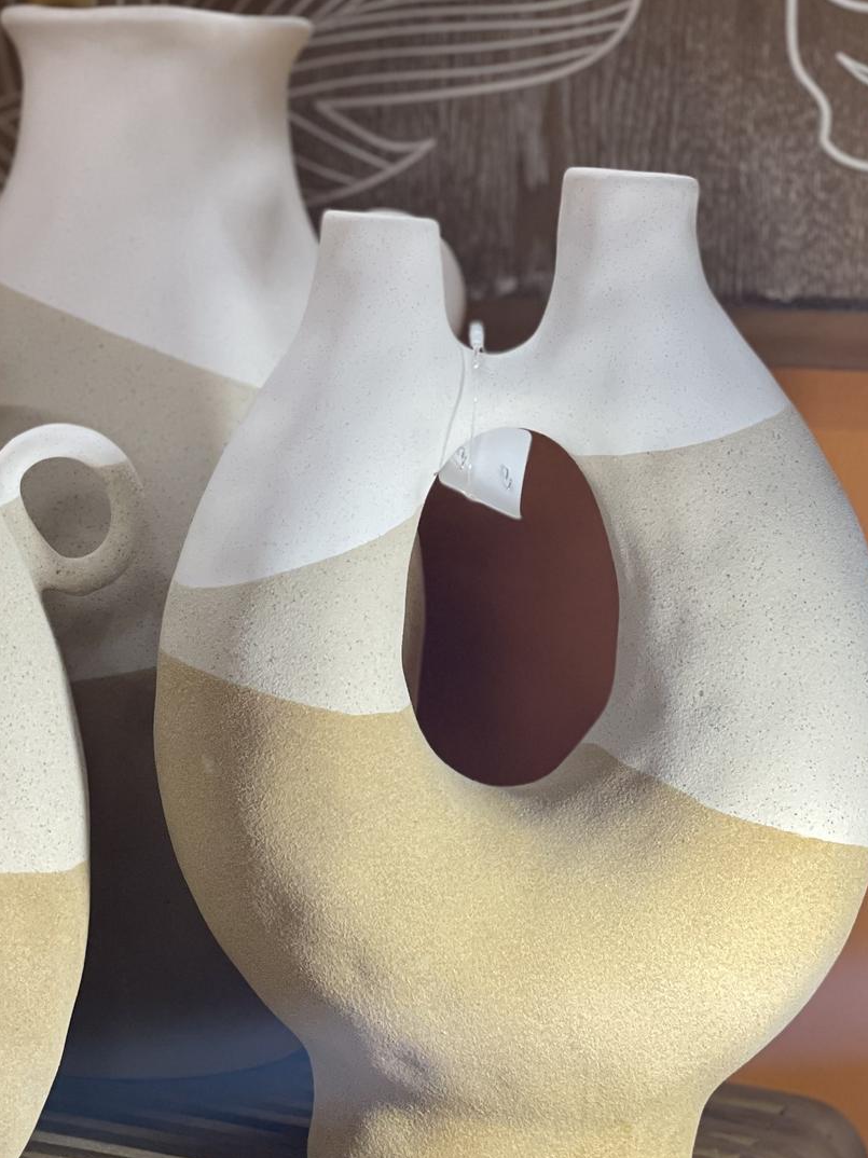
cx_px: 205
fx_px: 3111
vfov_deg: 21.0
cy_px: 412
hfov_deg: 15.8
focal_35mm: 93
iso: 200
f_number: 2
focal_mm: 6
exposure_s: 1/100
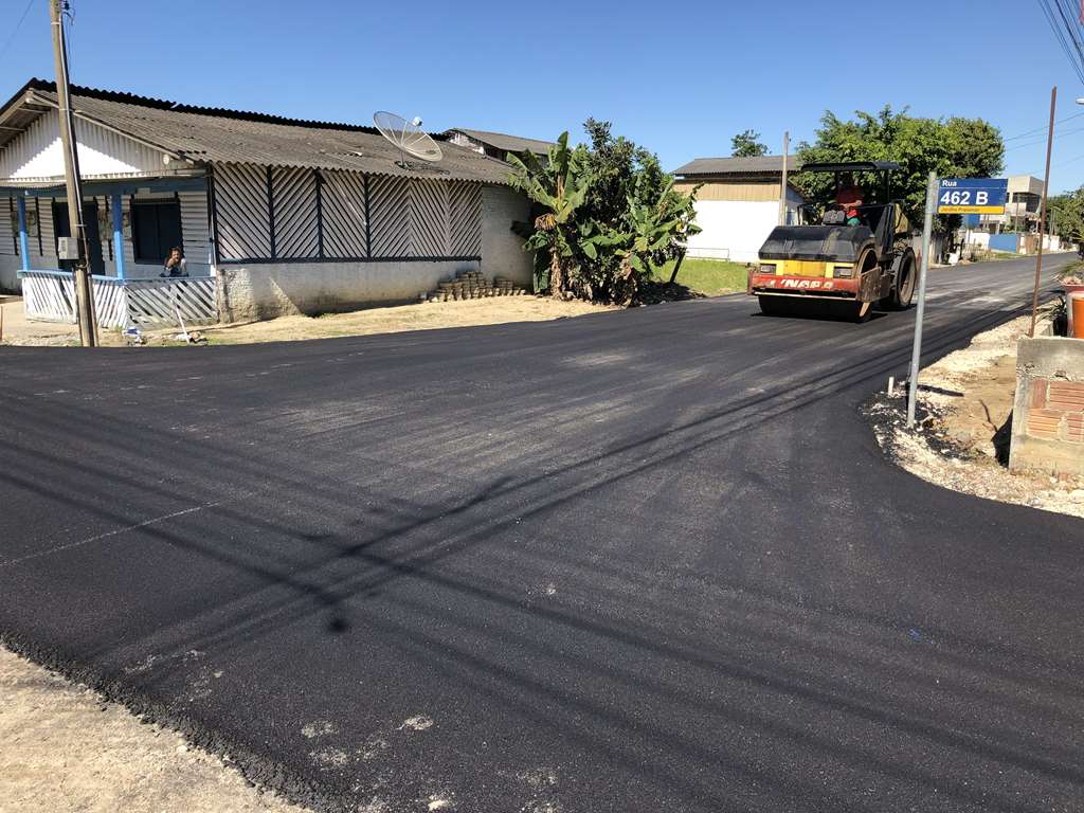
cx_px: 542
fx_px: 877
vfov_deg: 49.7
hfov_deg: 63.4
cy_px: 406
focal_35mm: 28
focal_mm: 3.99
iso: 20
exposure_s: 1/1263
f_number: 1.8
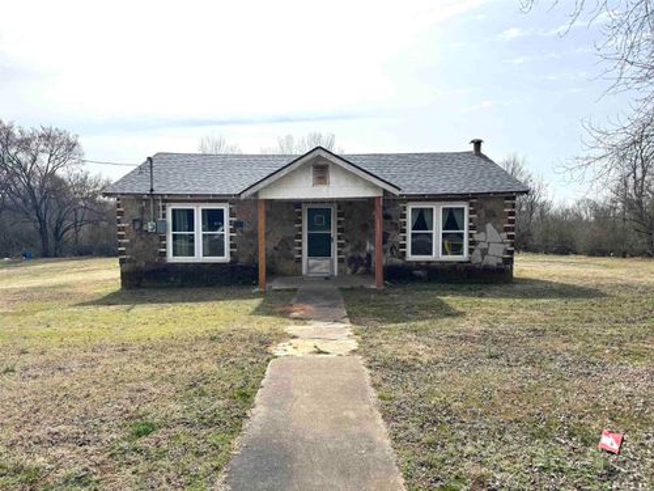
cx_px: 327
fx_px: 453
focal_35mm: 24
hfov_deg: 71.6
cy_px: 246
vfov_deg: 56.8
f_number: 1.78
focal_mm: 6.76
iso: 80
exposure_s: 1/3413
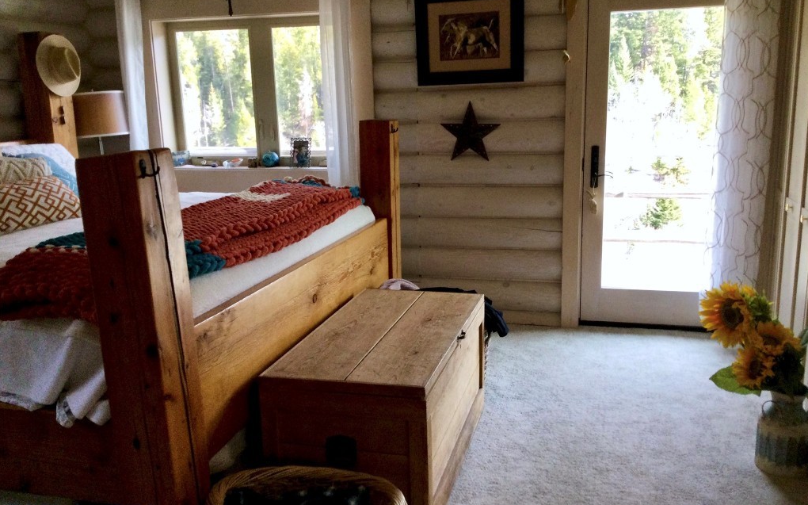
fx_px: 727
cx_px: 405
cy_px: 246
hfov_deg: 58.2
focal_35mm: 33
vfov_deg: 38.3
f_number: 2.4
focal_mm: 3.3
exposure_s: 1/30
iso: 40
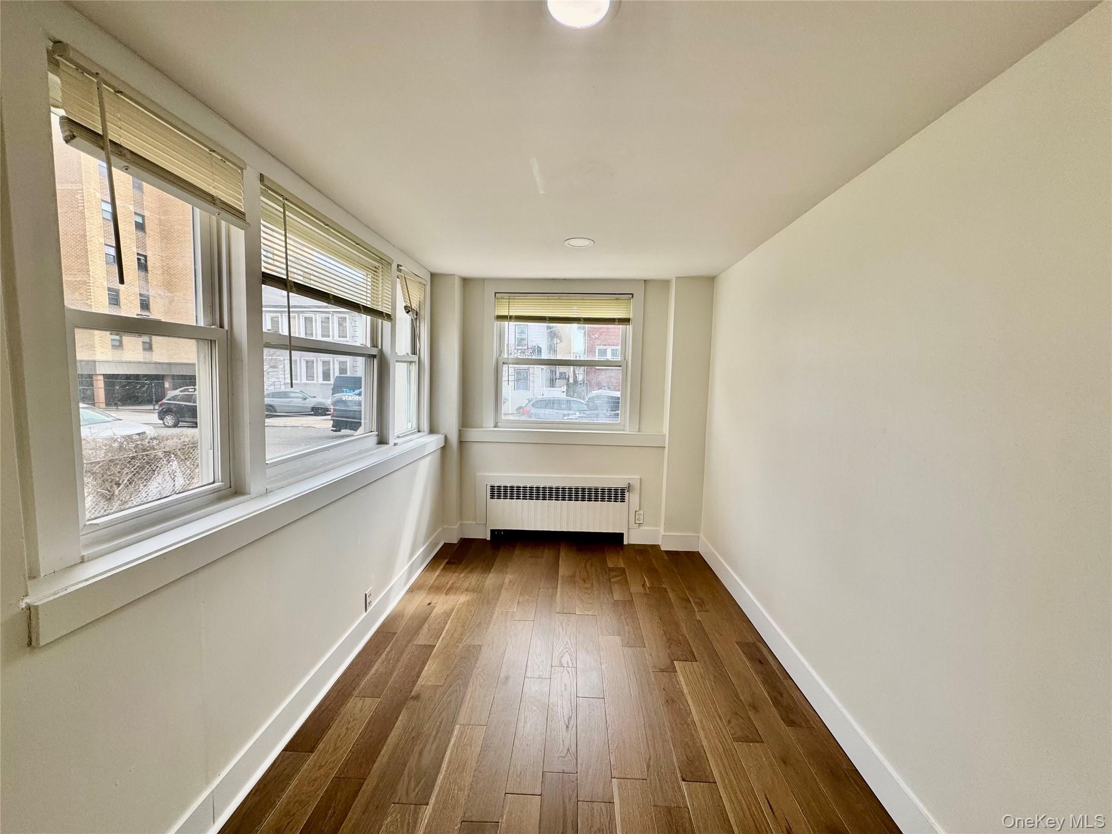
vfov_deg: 85.7
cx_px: 556
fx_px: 450
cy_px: 417
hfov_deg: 102.1
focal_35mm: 14
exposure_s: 1/255
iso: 40
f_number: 2.2
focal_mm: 2.22
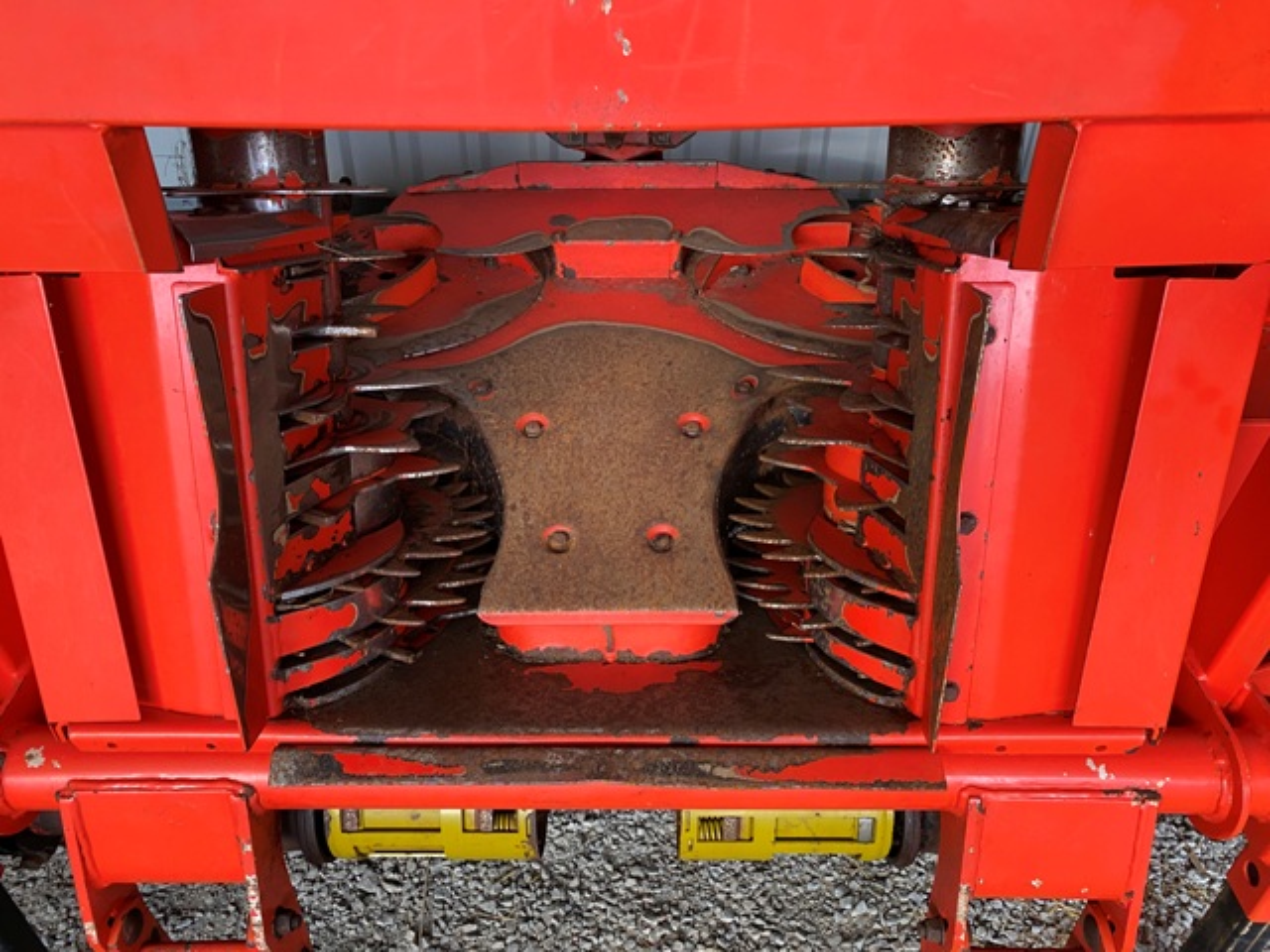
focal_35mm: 26
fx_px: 954
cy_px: 476
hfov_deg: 67.3
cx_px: 635
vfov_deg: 53.1
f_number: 1.8
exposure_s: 1/90
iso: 125
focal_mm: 4.25
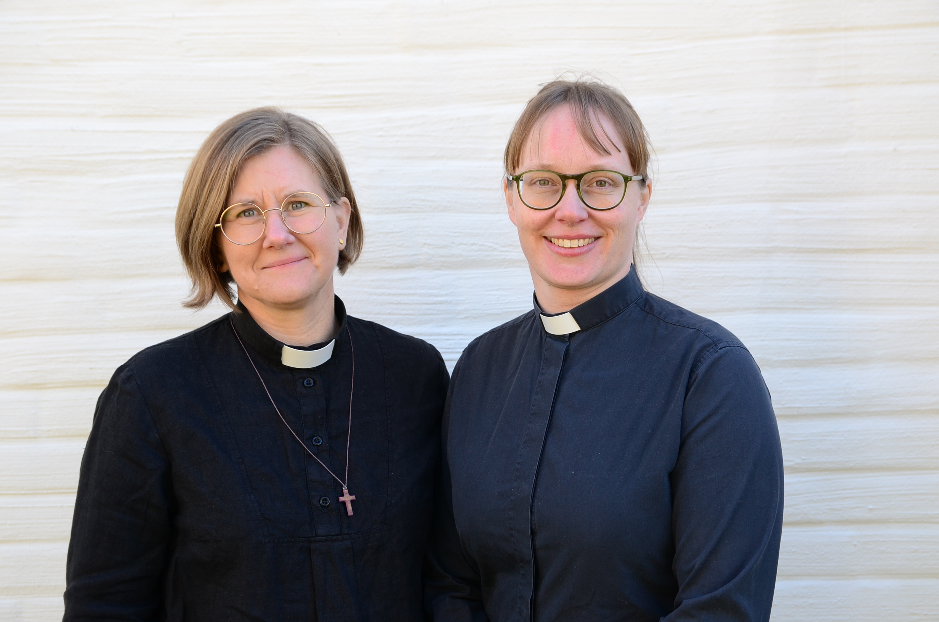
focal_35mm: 54
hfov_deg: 36.9
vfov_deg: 25.0
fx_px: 1406
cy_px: 311
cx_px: 470
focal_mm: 36
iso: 320
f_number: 4
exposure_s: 1/200
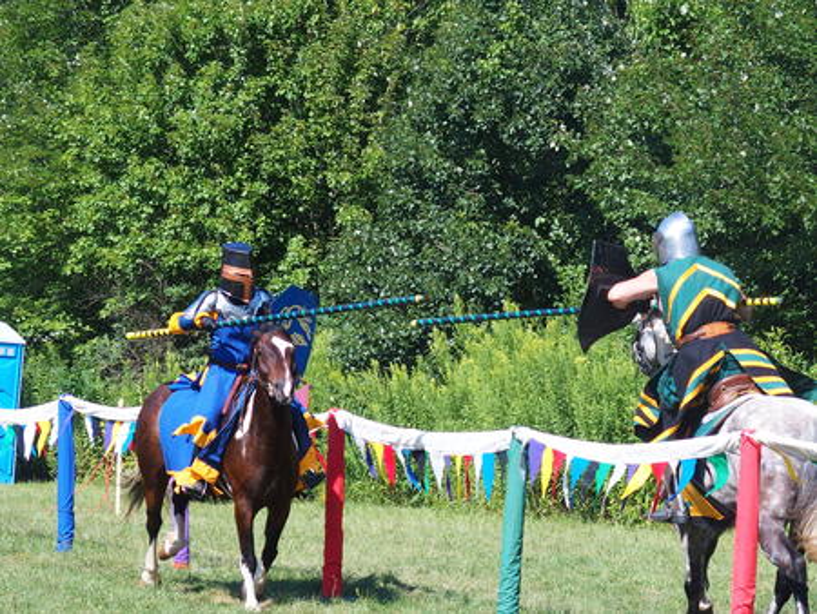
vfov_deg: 8.2
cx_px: 408
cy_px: 307
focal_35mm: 182
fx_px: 4298
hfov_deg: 10.9
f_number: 3.5
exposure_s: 1/640
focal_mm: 38.6
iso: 100
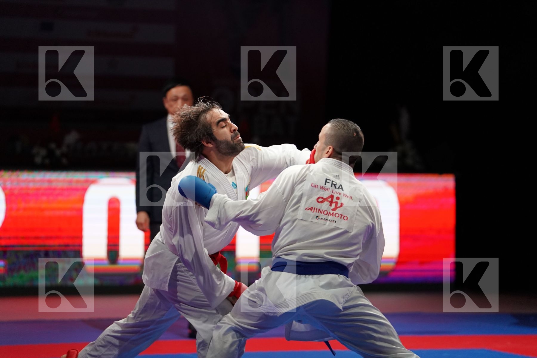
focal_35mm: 146
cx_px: 268
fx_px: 2178
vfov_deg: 9.4
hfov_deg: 14.1
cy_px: 179
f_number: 2.8
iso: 3200
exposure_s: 1/1000
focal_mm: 146
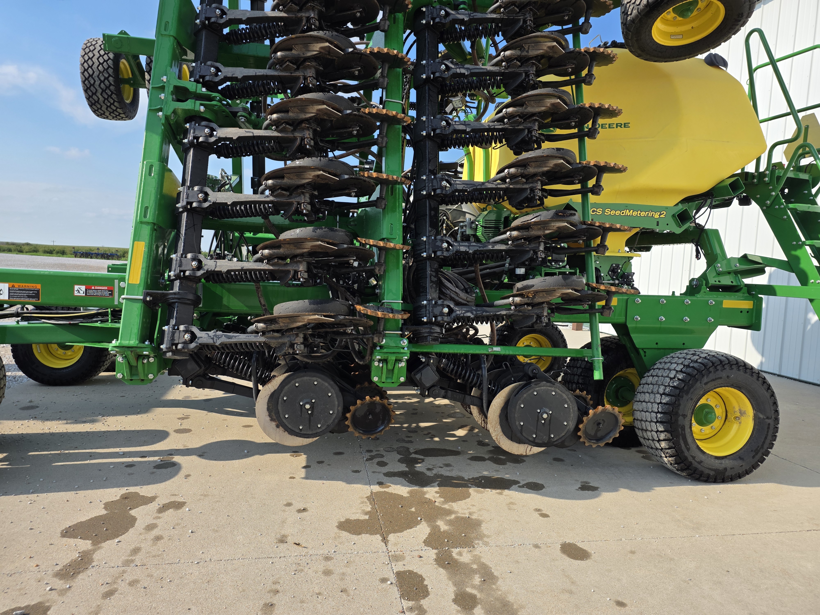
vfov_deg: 58.9
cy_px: 308
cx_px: 410
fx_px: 545
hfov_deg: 73.9
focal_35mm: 23
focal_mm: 6.3
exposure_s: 1/4650
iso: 80
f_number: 1.7
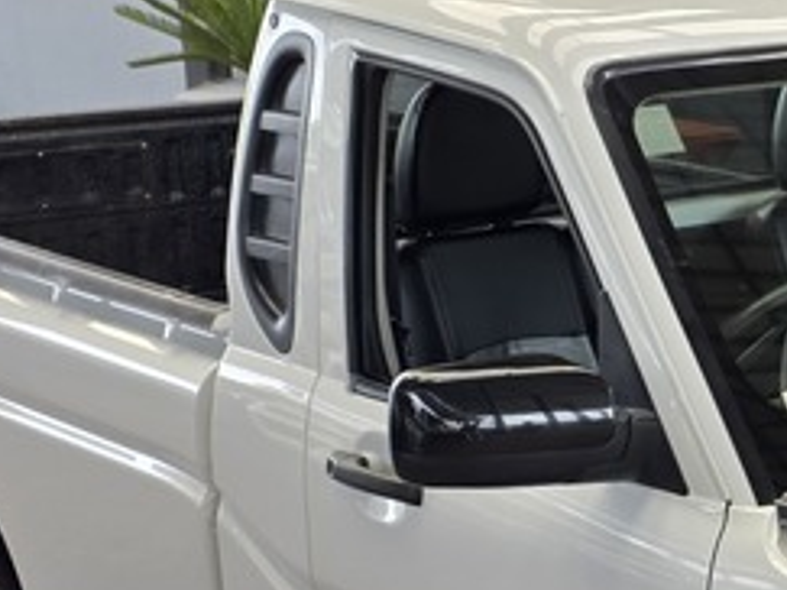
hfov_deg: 18.1
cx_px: 1176
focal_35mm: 97
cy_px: 399
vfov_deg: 15.2
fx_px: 2204
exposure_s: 1/180
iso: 50
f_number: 1.7
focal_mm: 6.25
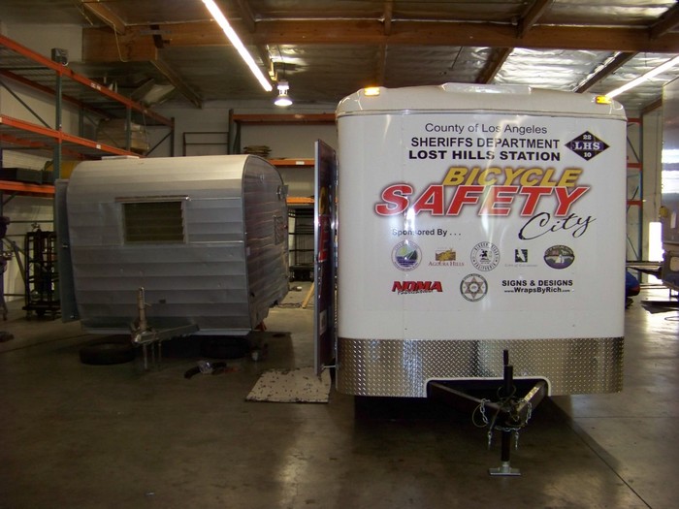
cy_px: 254
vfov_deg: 39.7
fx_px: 706
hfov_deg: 51.4
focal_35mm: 36
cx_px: 340
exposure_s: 1/30
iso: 200
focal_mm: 5.85
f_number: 2.8
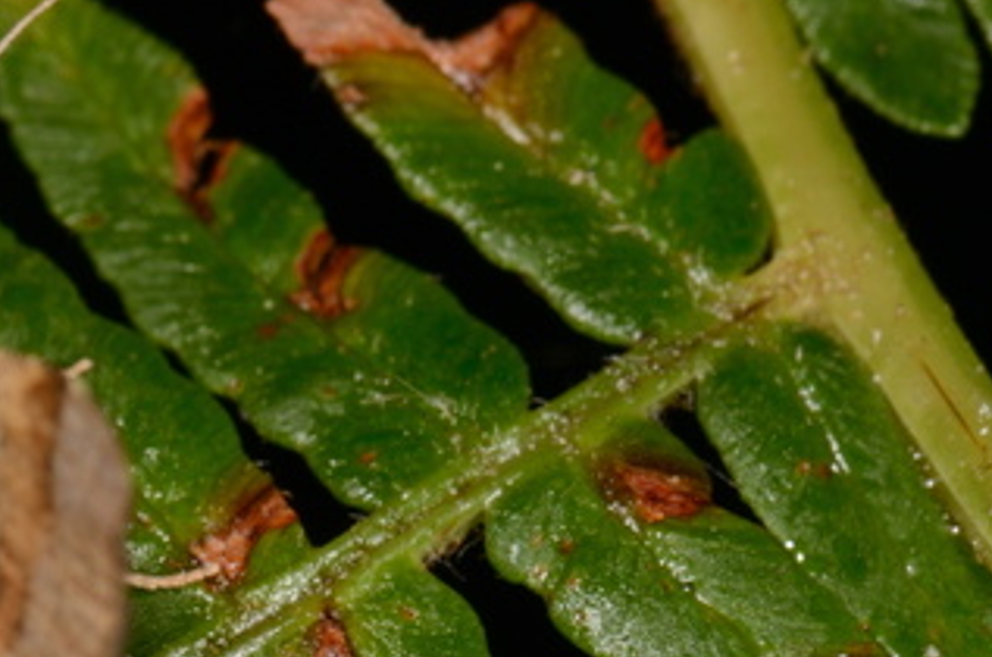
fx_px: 8752
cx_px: -169
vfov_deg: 4.3
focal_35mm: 318
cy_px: 522
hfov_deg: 6.5
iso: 100
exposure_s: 1/60
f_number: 25
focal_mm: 85
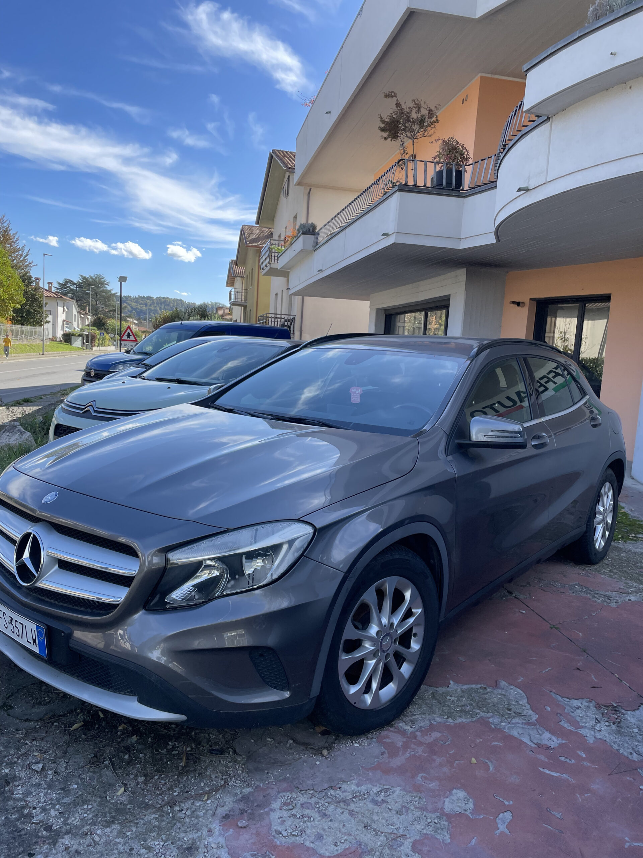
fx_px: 644
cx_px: 322
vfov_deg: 67.3
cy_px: 429
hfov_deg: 53.1
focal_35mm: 26
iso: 32
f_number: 1.6
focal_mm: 4.2
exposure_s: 1/1147
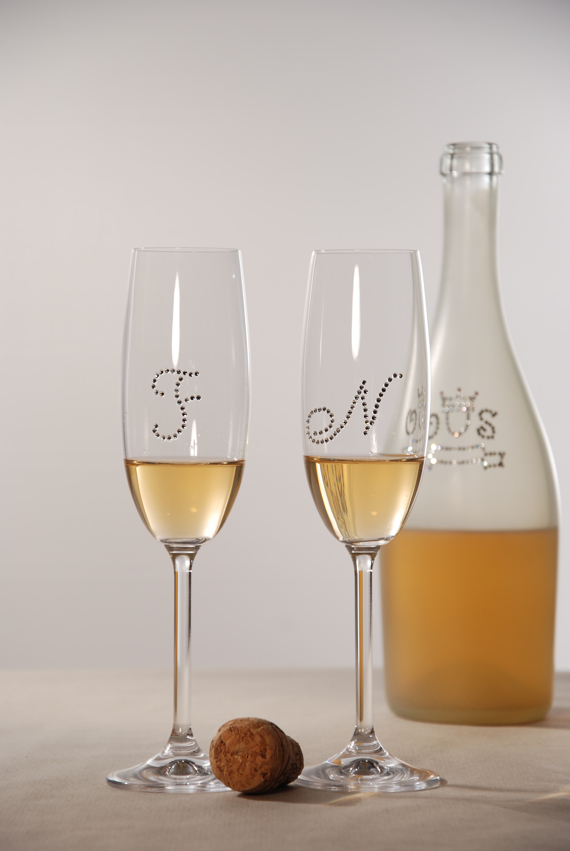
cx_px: 285
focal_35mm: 128
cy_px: 426
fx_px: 3020
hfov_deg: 10.8
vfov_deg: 16.1
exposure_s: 1/20
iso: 100
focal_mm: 85
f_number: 5.6
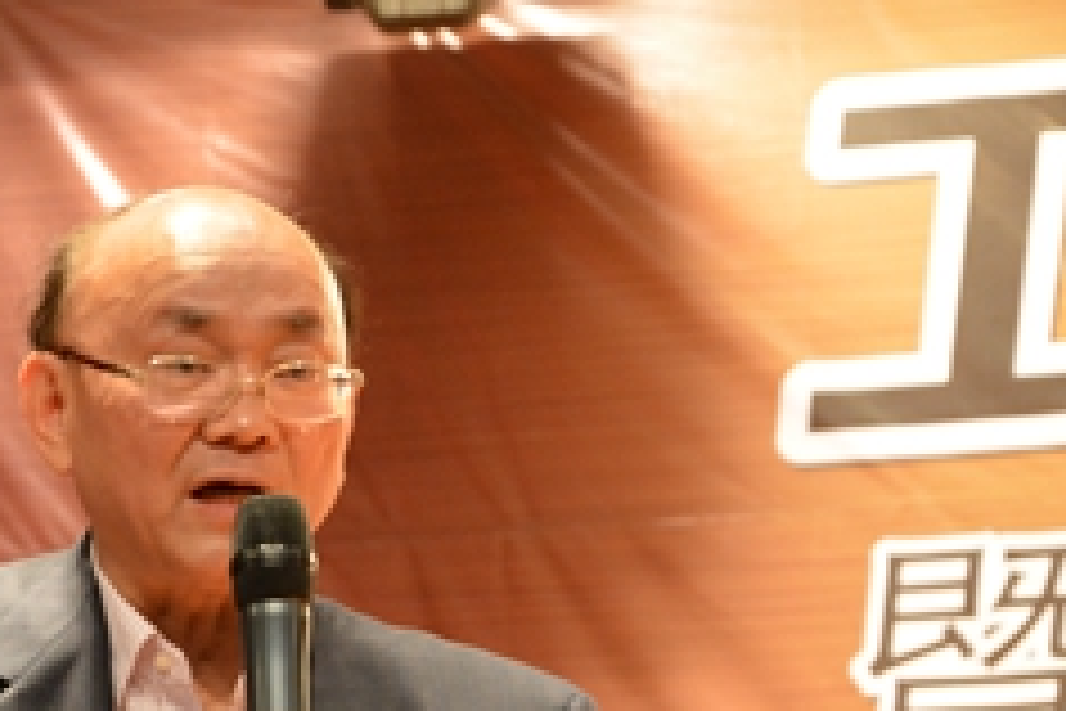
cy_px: 1062
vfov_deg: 5.0
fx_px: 8142
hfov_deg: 7.4
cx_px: -333
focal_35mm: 275
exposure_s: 1/30
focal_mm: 58
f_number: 5
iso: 1100
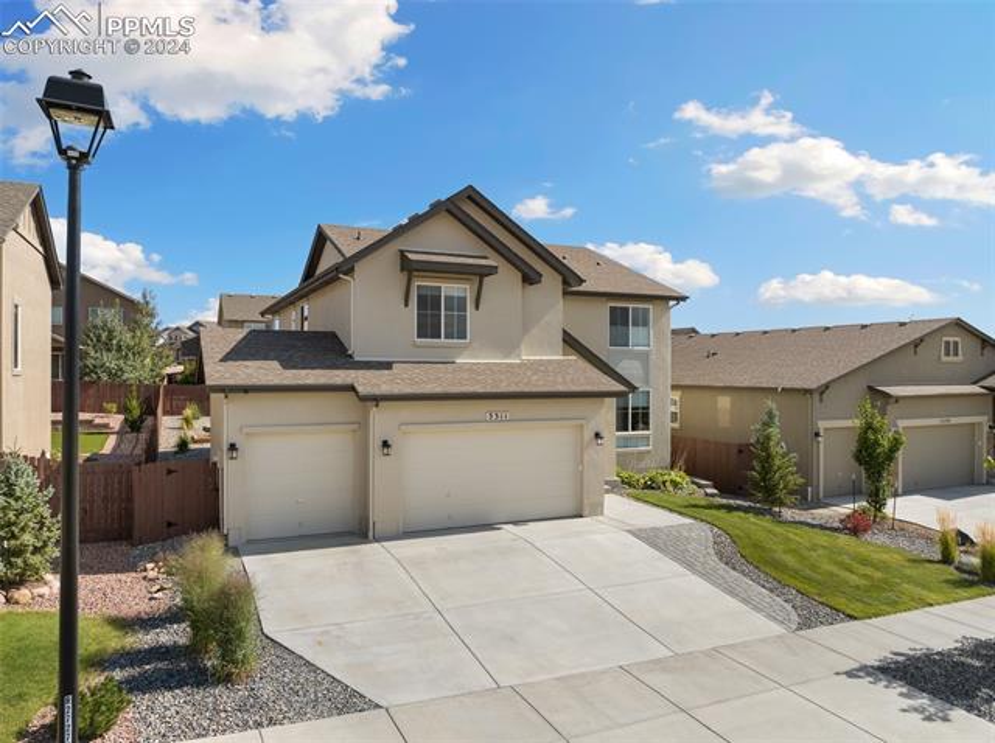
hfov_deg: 71.7
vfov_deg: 56.7
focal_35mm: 24
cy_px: 372
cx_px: 498
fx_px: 689
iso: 100
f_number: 2.8
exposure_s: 1/1000
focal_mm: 12.29
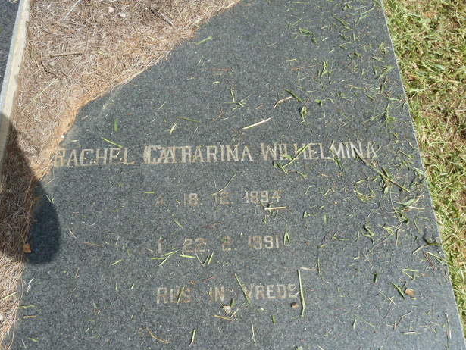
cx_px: 224
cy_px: 176
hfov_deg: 67.2
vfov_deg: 53.1
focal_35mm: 26
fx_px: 350
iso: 80
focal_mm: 4.1
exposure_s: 1/400
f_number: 4
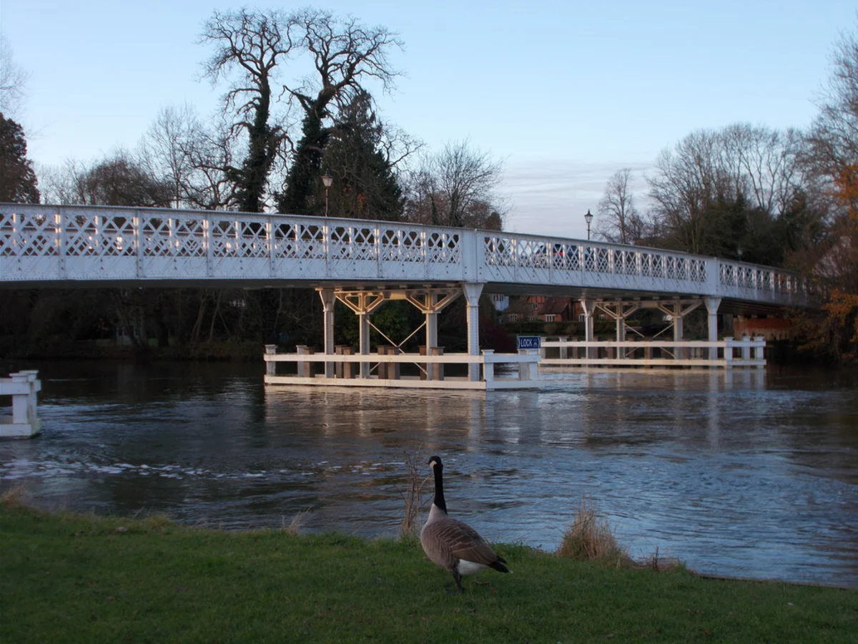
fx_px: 1239
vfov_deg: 29.1
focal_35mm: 50
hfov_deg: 38.2
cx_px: 429
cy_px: 322
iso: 80
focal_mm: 9
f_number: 4.5
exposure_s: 1/80
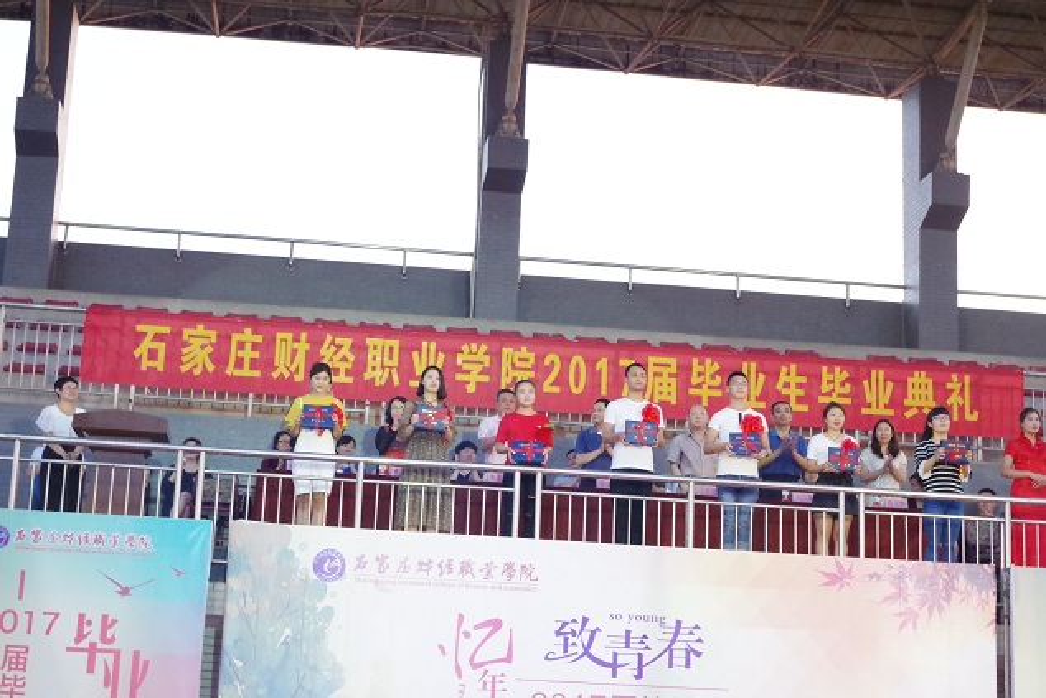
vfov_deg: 22.6
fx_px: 1744
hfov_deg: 33.4
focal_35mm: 60
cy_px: 349
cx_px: 523
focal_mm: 40
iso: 3200
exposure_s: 1/160
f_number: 6.3
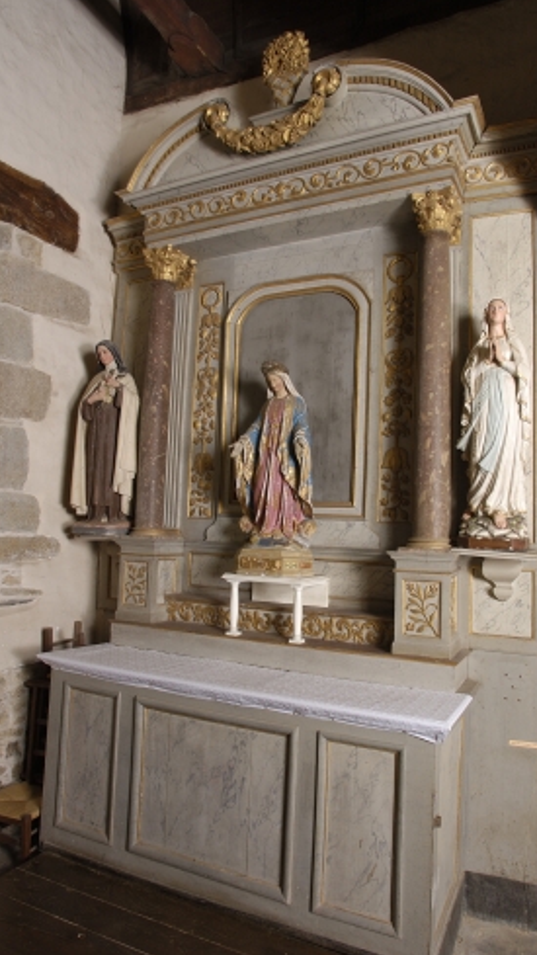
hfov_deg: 49.3
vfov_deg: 78.7
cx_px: 316
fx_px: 582
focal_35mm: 23
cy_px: 494
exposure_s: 1/30
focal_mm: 14
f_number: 9
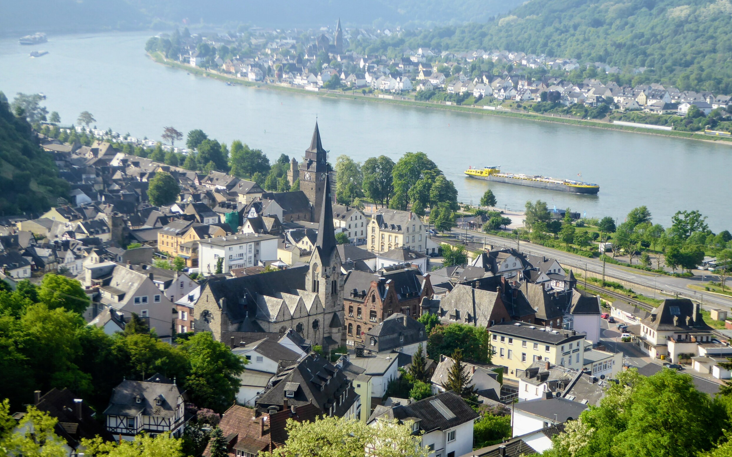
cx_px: 368
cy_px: 243
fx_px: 1596
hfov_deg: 25.8
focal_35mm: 80
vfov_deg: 16.3
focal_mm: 12.5
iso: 80
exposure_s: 1/250
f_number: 4.5
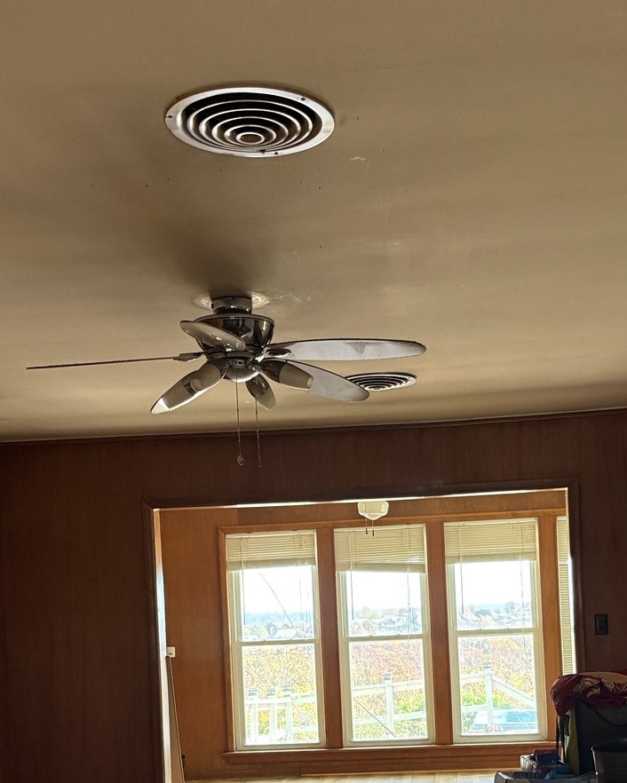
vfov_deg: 35.6
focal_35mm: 51
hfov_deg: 29.7
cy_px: 609
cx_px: 352
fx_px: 1183
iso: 400
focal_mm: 6.76
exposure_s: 1/120
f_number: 1.78
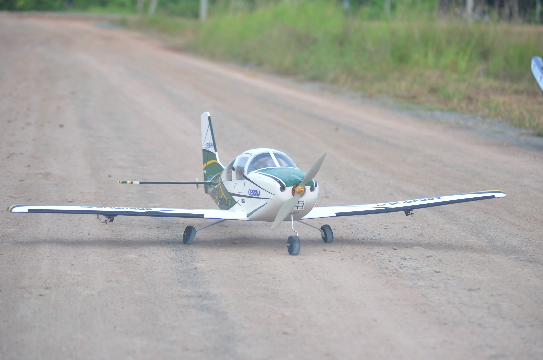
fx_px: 2032
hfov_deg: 15.2
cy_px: 180
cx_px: 272
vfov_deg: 10.1
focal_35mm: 135
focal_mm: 90
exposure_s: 1/400
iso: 250
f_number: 5.6
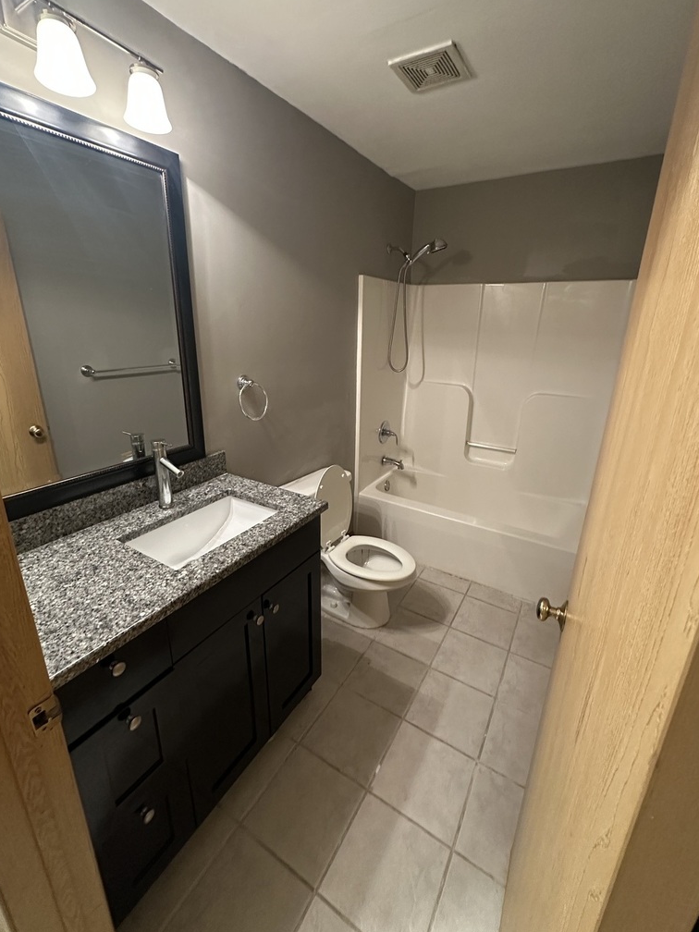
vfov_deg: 98.1
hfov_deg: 81.7
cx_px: 350
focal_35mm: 15
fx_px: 404
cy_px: 445
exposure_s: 1/60
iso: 640
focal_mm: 2.22
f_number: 2.2
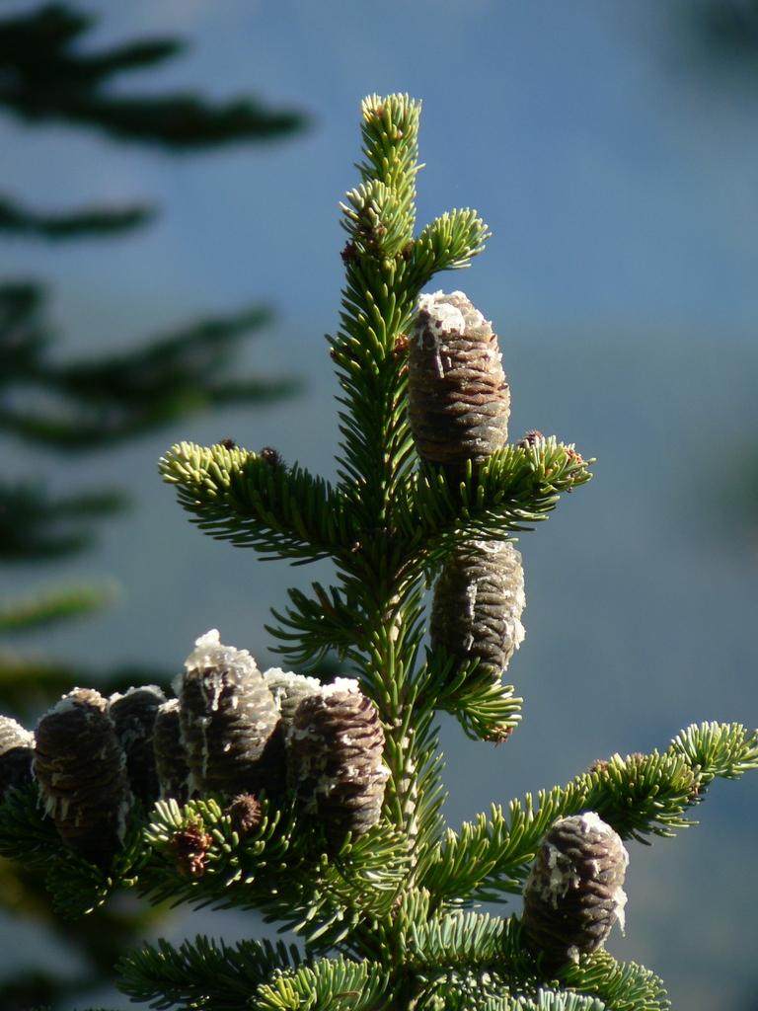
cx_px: 379
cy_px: 506
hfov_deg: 3.4
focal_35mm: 432
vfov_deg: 4.6
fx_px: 12613
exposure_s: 1/500
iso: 80
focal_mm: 72
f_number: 3.3
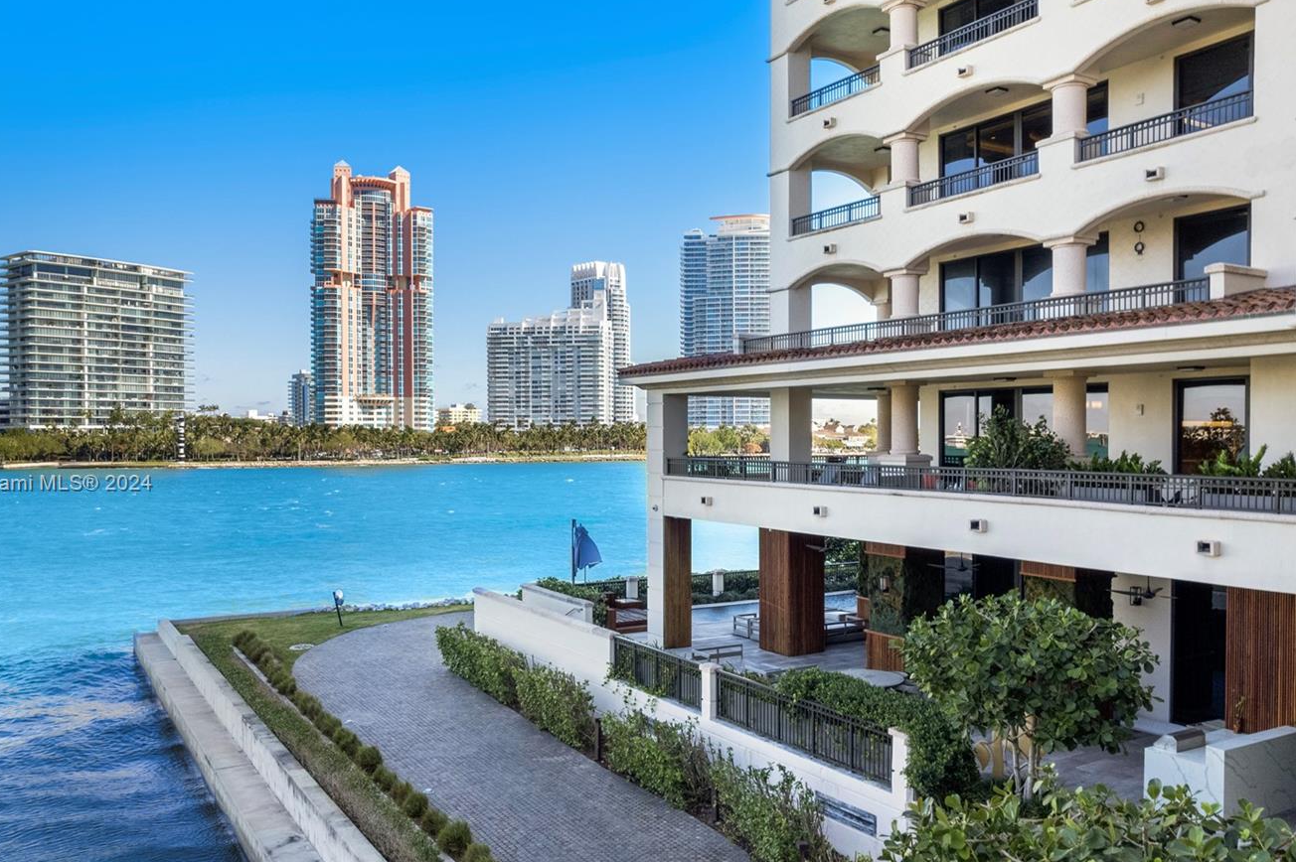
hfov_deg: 67.4
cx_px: 629
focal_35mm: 27
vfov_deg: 47.8
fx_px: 971
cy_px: 485
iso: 200
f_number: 2.8
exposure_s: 1/50
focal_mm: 8.38
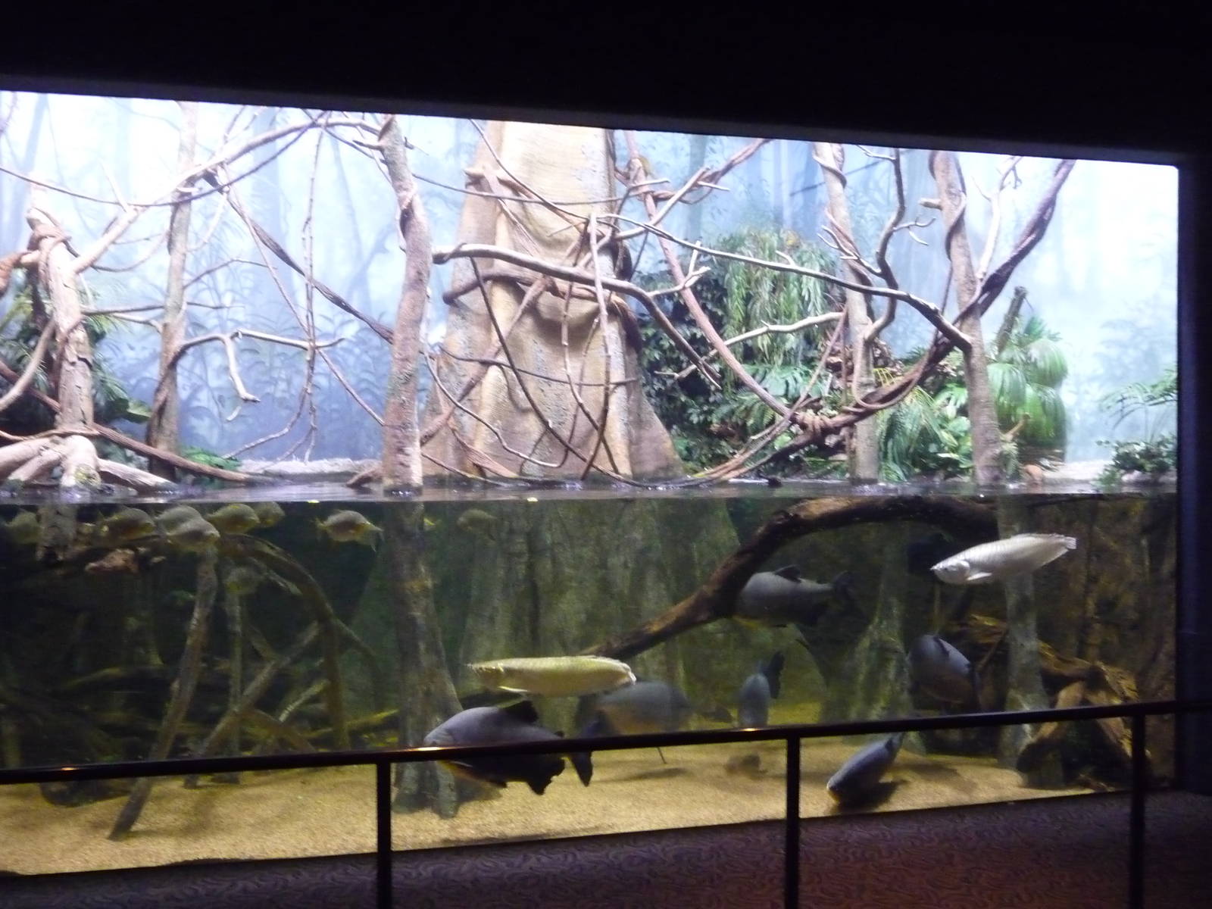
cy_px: 454
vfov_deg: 49.7
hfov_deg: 63.4
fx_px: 980
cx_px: 606
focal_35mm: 28
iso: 800
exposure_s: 1/15
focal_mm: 4.7
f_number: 3.3
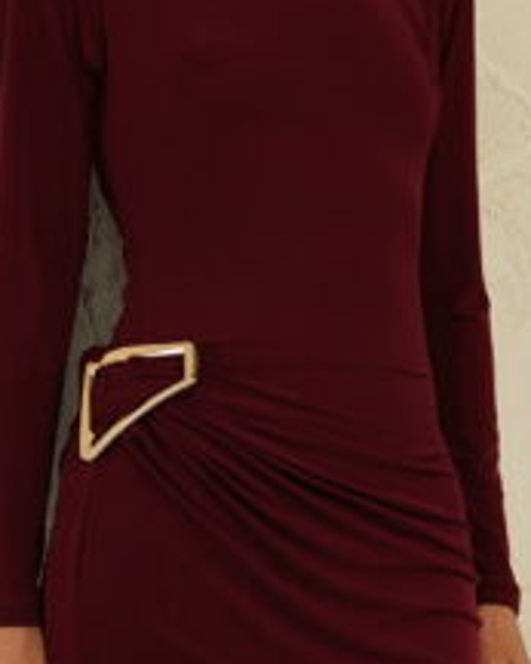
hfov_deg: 9.1
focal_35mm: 171
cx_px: 299
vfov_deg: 11.2
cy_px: 633
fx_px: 3354
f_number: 3.2
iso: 640
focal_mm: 40.2
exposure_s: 1/500
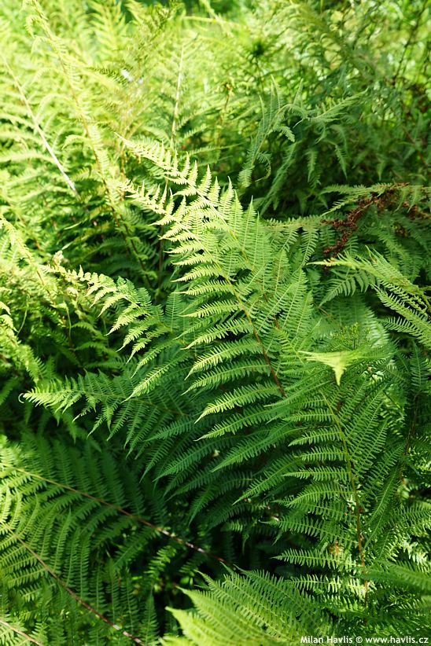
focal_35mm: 28
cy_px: 323
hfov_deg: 46.4
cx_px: 216
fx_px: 503
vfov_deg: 65.5
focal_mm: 28
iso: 100
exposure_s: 1/60
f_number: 5.6
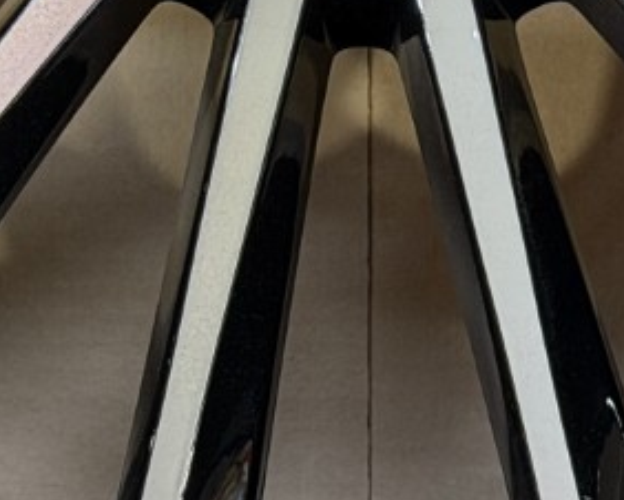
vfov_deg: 6.4
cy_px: -358
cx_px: 314
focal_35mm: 239
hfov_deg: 8.1
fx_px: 4417
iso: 160
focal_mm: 6.76
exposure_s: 1/50
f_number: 1.78
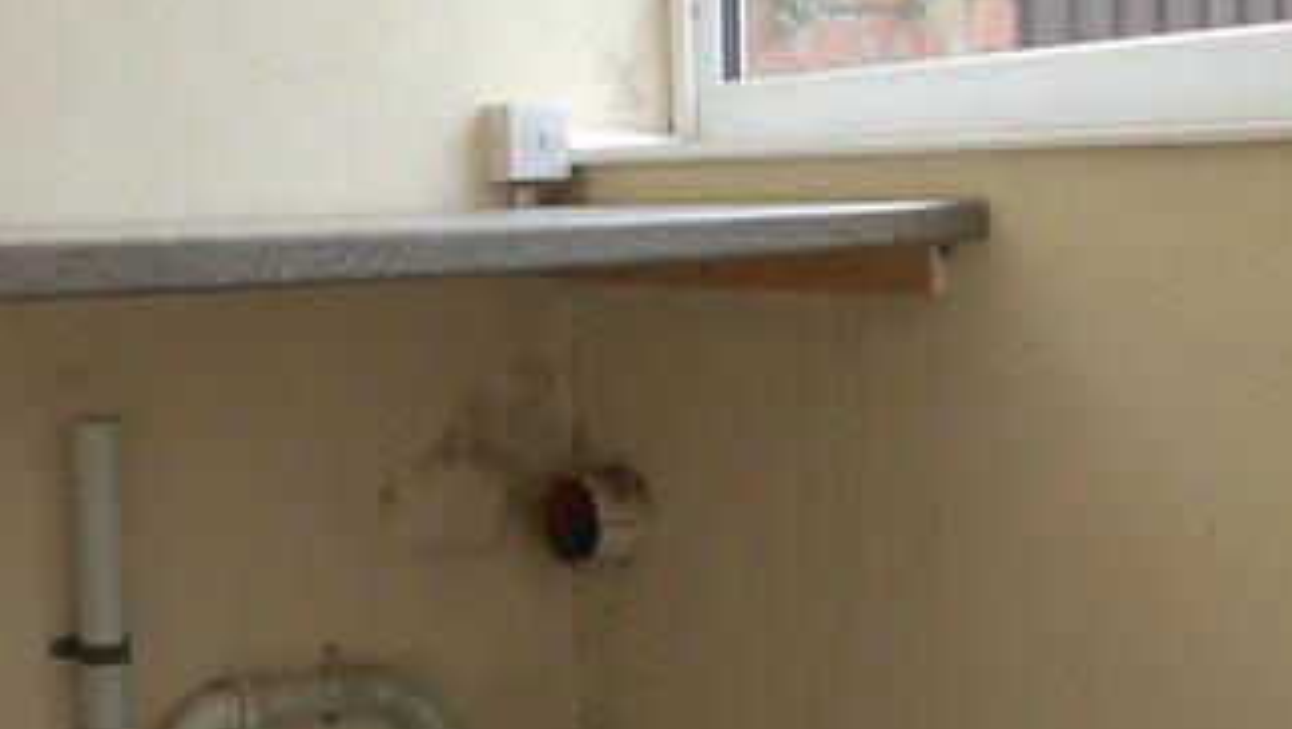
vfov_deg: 24.0
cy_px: 292
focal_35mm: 50
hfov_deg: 41.3
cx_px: 700
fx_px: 1714
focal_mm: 10
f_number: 4.5
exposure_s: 1/80
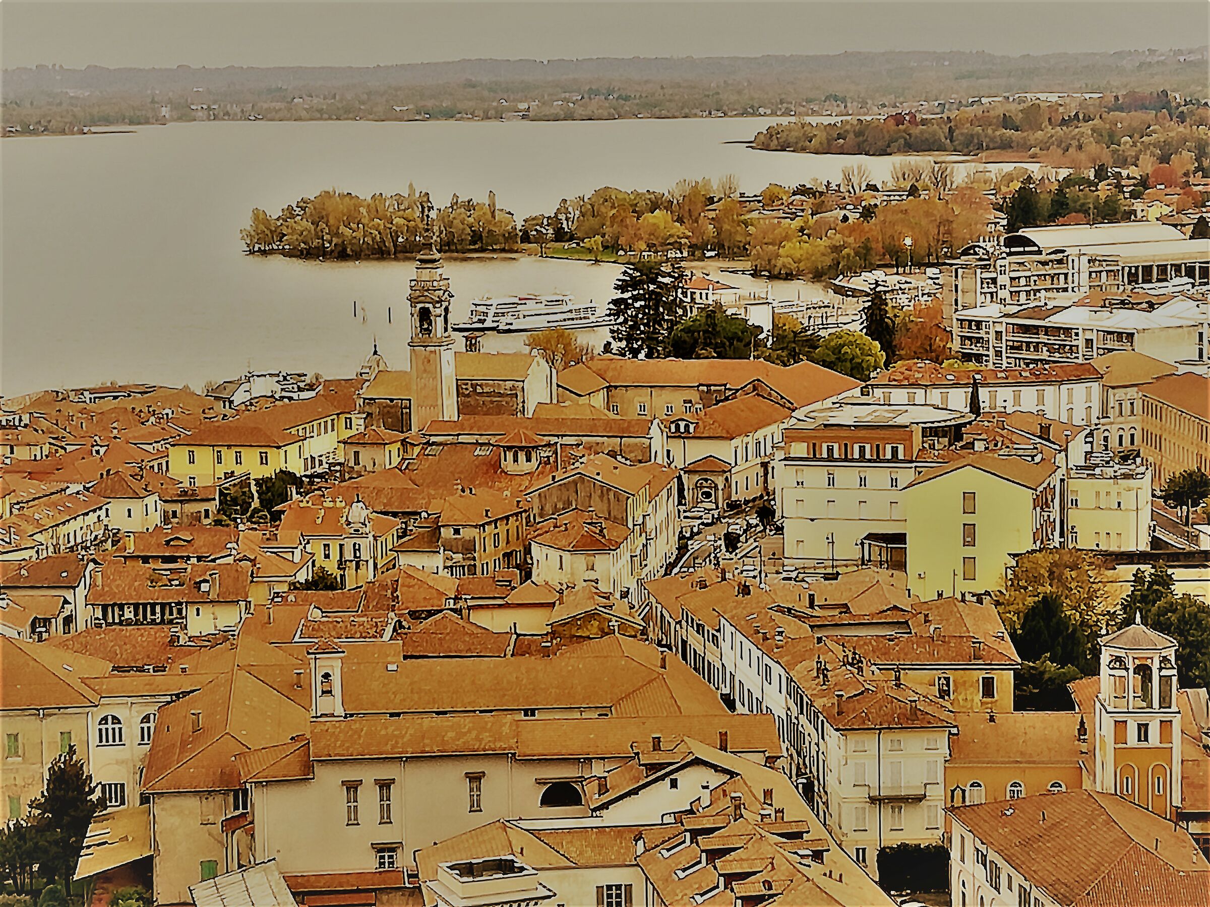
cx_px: 605
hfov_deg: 21.1
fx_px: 3251
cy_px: 454
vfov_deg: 15.9
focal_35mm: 93
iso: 100
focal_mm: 3.81
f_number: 2.2
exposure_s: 1/50
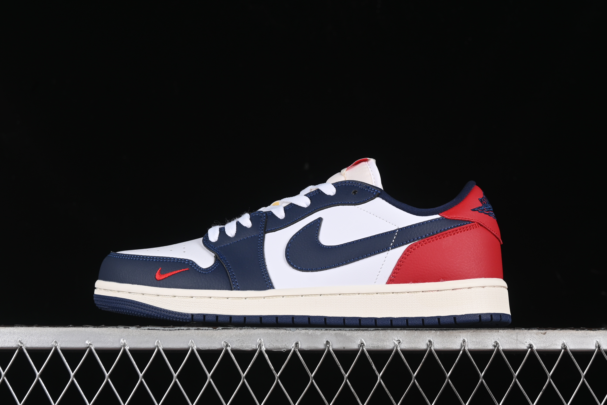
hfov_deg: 27.0
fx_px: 1264
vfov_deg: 18.2
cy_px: 202
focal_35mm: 75
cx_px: 304
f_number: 8
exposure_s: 1/80
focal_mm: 50
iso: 160
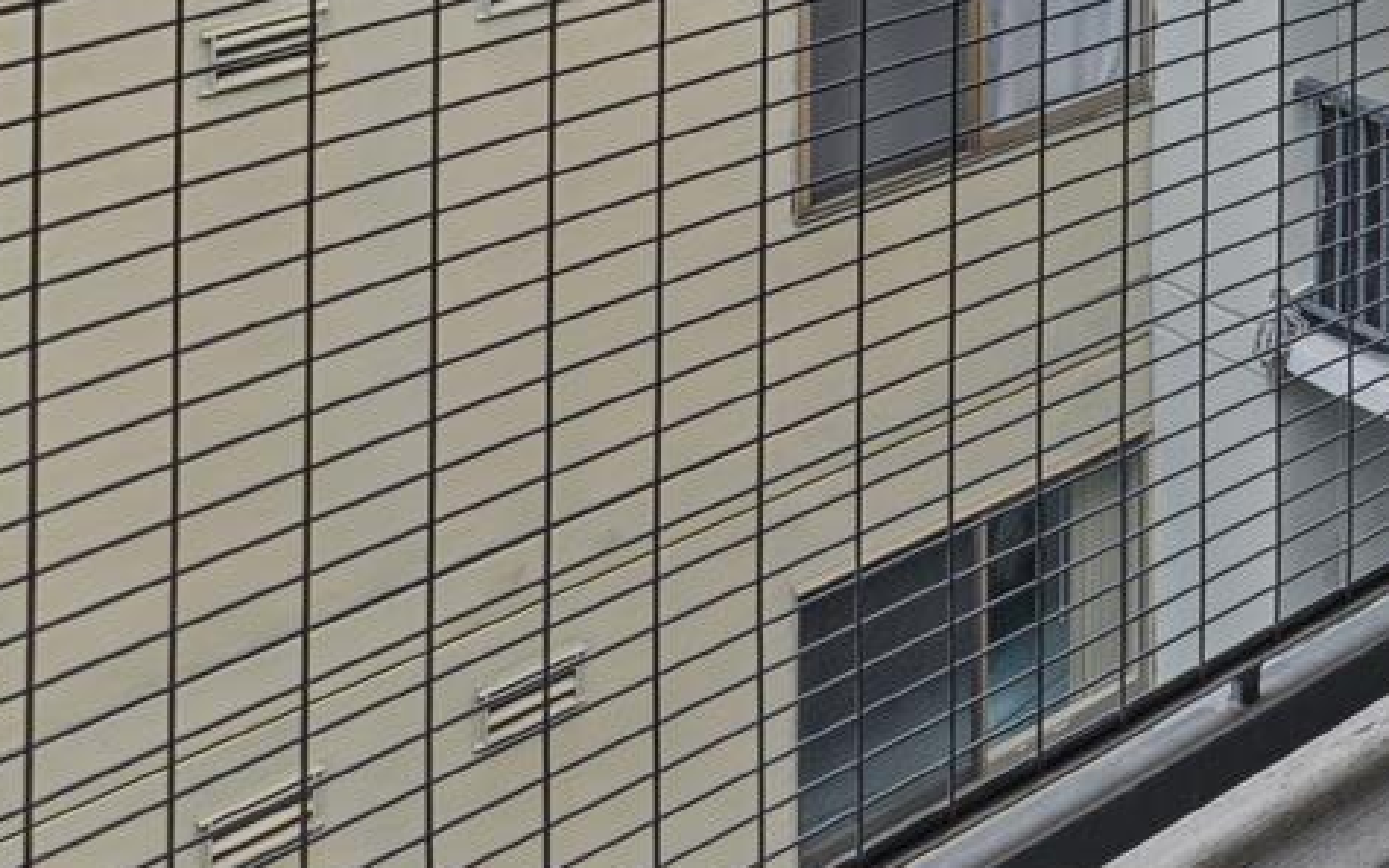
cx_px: 2412
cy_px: -975
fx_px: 2615
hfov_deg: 21.3
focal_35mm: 69
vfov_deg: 14.7
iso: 125
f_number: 8
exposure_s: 1/30
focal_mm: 15.7
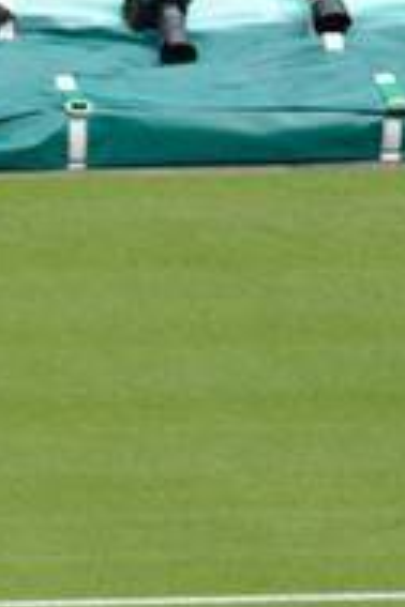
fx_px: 18696
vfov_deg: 1.9
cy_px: 323
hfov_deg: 1.2
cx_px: -305
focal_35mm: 1108
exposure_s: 1/500
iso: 160
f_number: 5.3
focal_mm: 200
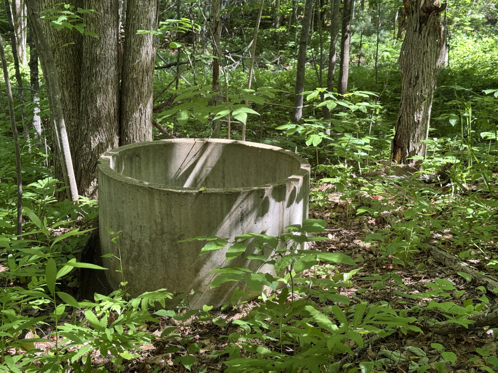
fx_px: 691
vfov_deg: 30.3
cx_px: 249
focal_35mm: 48
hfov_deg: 39.7
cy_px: 186
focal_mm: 6.76
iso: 64
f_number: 1.78
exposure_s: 1/121
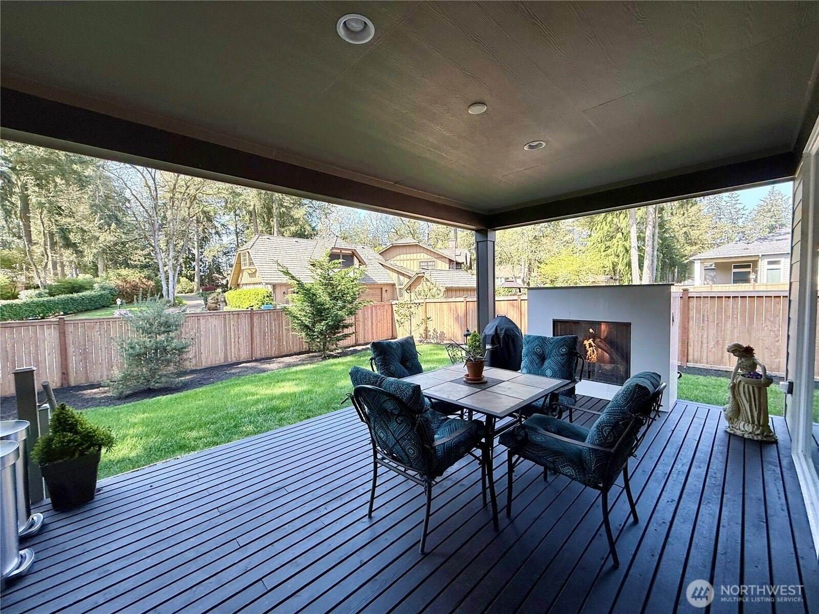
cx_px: 410
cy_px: 307
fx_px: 331
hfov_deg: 102.1
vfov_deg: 85.7
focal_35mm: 14
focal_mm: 2.22
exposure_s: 1/262
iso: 50
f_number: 2.2
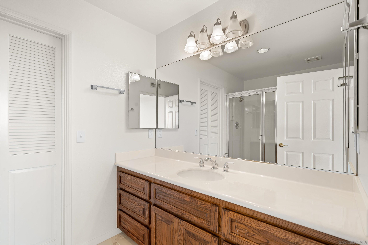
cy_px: 122
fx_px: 164
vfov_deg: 73.7
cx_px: 184
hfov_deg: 96.7
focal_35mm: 16
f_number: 9
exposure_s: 1/1.67
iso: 100
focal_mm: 16
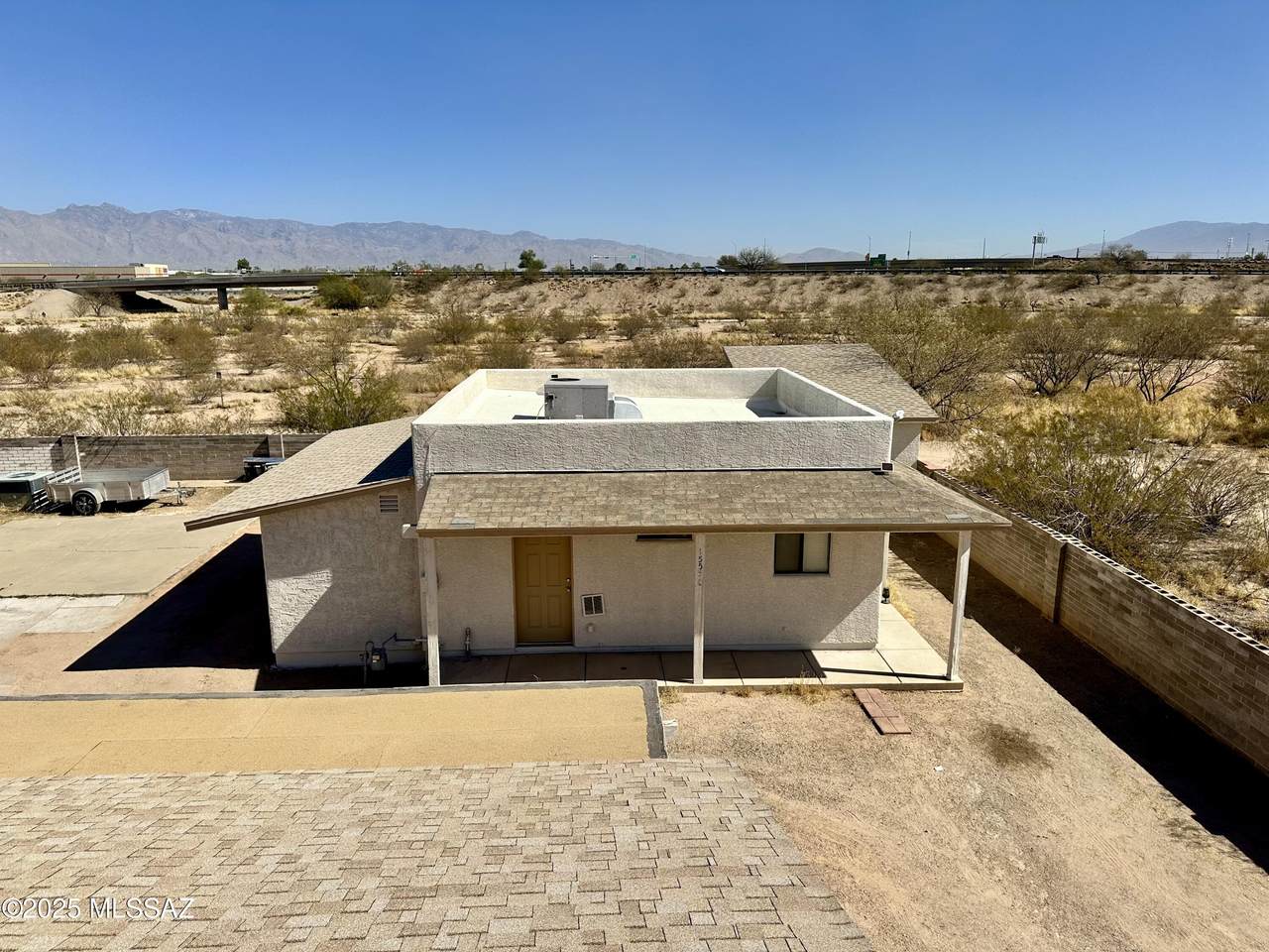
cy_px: 476
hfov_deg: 71.6
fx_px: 880
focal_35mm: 24
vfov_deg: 56.8
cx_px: 634
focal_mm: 6.86
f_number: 1.78
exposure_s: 1/7042
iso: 80
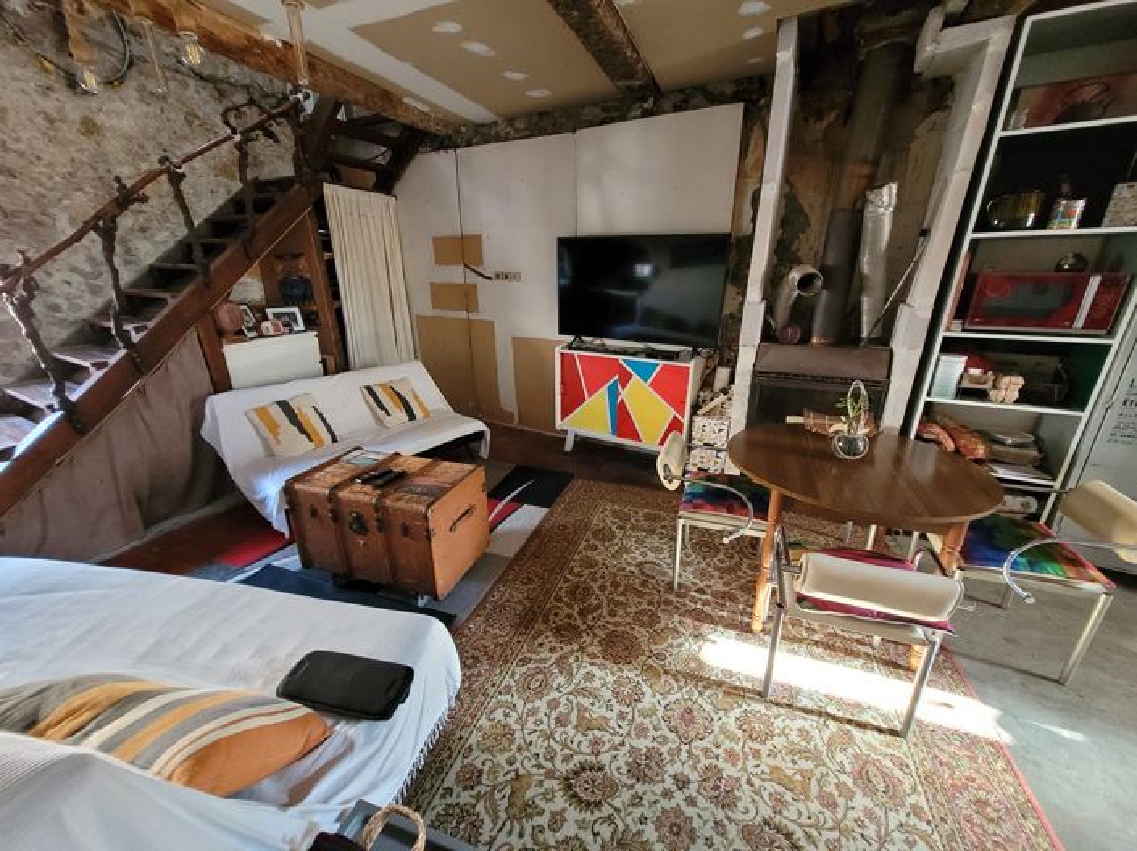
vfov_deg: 89.9
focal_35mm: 13
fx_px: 427
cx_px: 568
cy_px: 426
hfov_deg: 106.2
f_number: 2.2
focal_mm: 1.74
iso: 500
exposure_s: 1/33
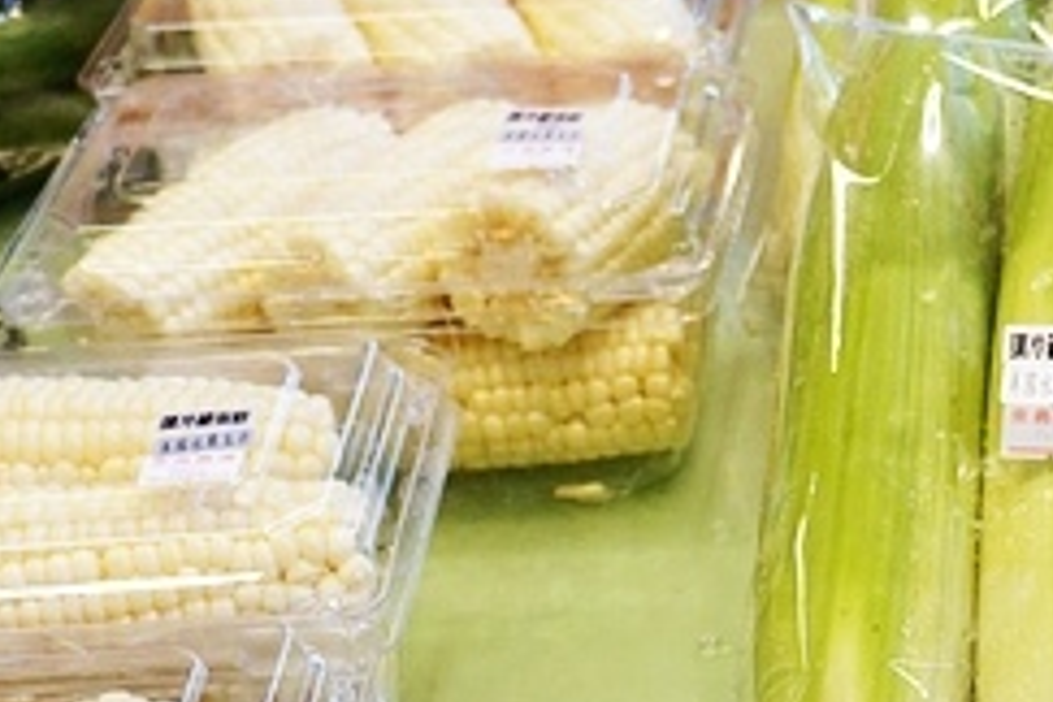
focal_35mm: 114
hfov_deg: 16.9
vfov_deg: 11.8
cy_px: 826
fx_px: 3334
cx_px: 1382
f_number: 4
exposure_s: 1/60
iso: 250
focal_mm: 18
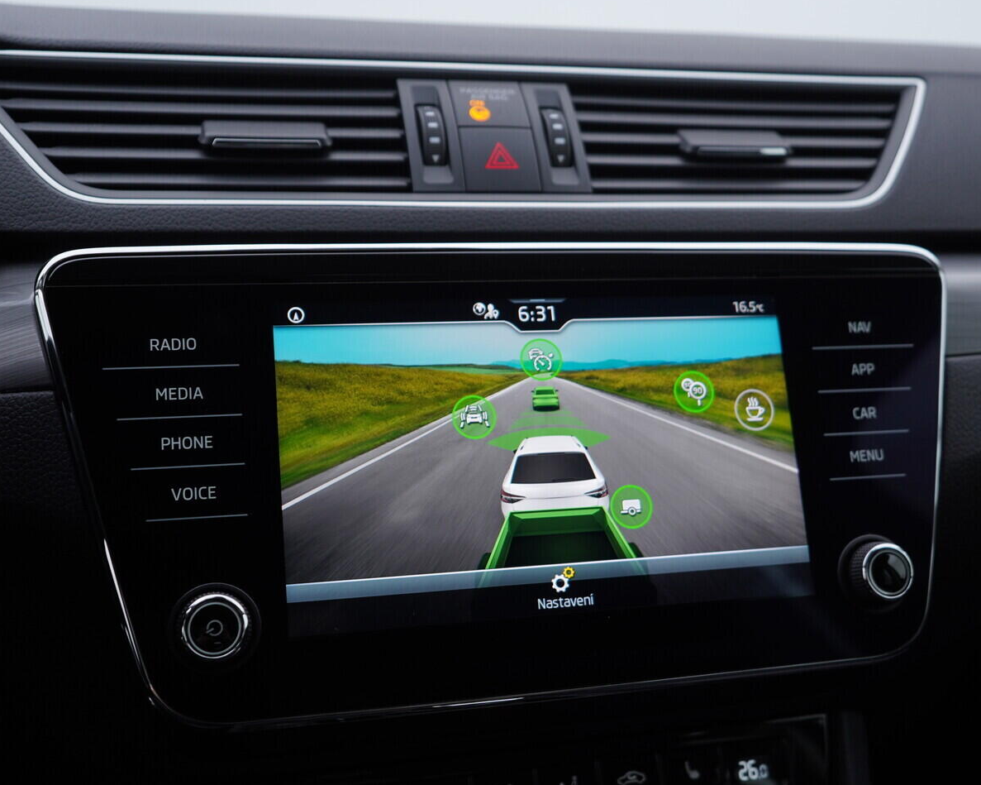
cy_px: 391
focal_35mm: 41
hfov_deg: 44.7
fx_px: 1190
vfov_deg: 36.5
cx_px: 538
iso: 125
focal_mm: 24
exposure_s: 1/60
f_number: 3.5
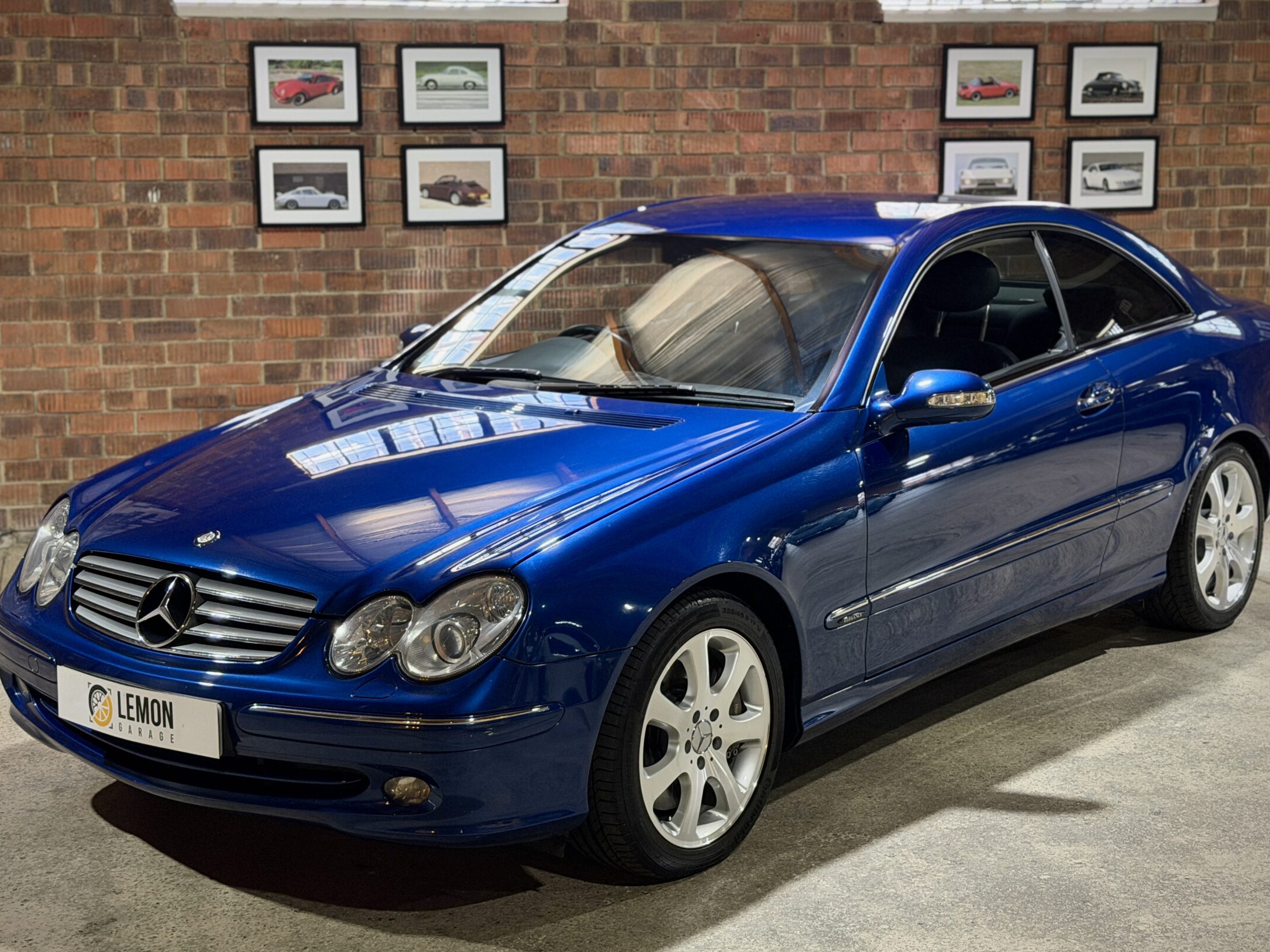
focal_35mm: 57
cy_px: 448
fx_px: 2091
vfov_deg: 25.7
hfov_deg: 33.8
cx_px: 639
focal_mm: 6.76
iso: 250
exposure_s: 1/40
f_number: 1.78
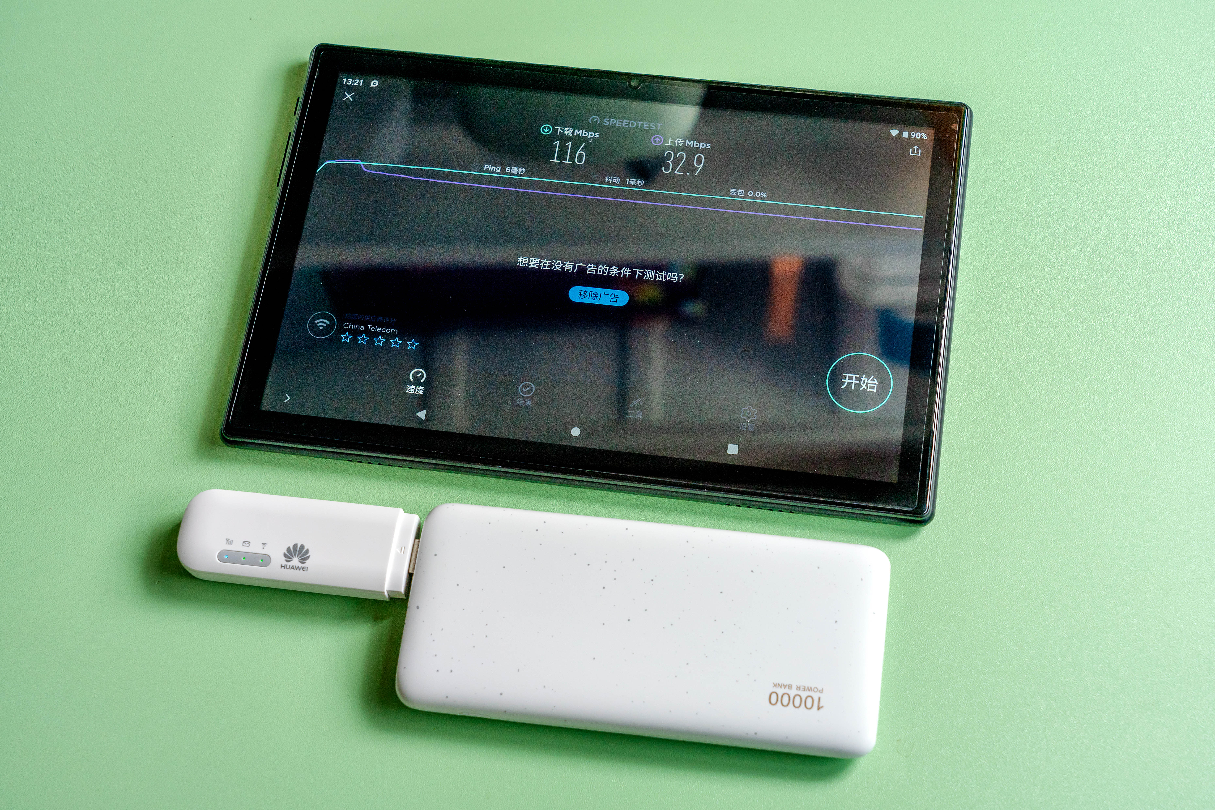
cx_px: 608
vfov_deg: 23.4
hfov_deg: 34.5
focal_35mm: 58
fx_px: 1957
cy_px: 405
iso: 400
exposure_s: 1/125
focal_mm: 58
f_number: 8
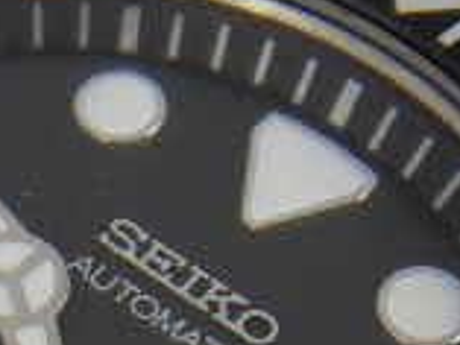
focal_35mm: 155
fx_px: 2061
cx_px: -26
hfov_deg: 12.5
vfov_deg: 9.4
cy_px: 477
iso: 64
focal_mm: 6.4
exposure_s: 1/37.2
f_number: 3.5
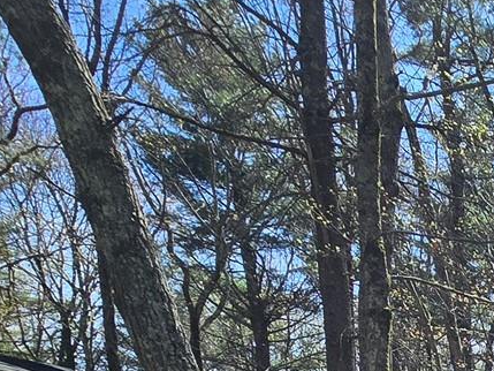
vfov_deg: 17.4
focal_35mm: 62
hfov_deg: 20.5
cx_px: 917
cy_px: 729
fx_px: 885
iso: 50
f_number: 2.2
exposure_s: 1/885
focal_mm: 2.2
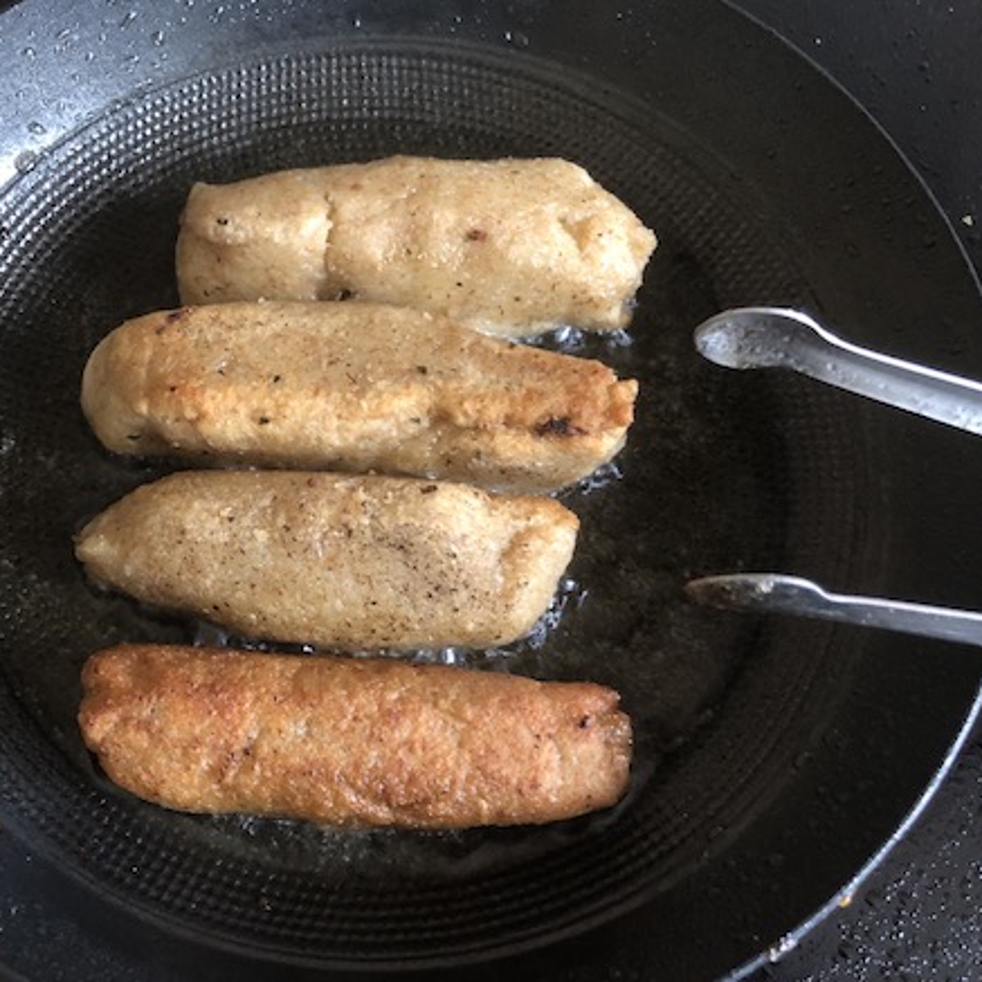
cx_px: 360
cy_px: 481
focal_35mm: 34
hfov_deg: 47.9
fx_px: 1091
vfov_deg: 48.4
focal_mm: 3.99
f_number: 1.8
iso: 100
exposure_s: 1/6
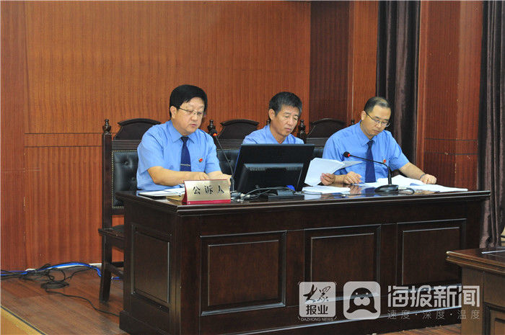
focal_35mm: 70
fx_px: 981
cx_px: 252
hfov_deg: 28.9
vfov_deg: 19.4
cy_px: 168
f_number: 7.1
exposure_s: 1/60
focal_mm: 70
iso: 3200
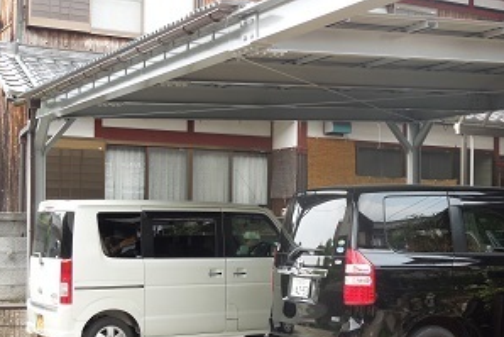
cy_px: 189
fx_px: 952
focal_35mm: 68
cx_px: 348
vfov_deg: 20.0
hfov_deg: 29.4
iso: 100
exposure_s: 1/100
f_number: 3.8
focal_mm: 7
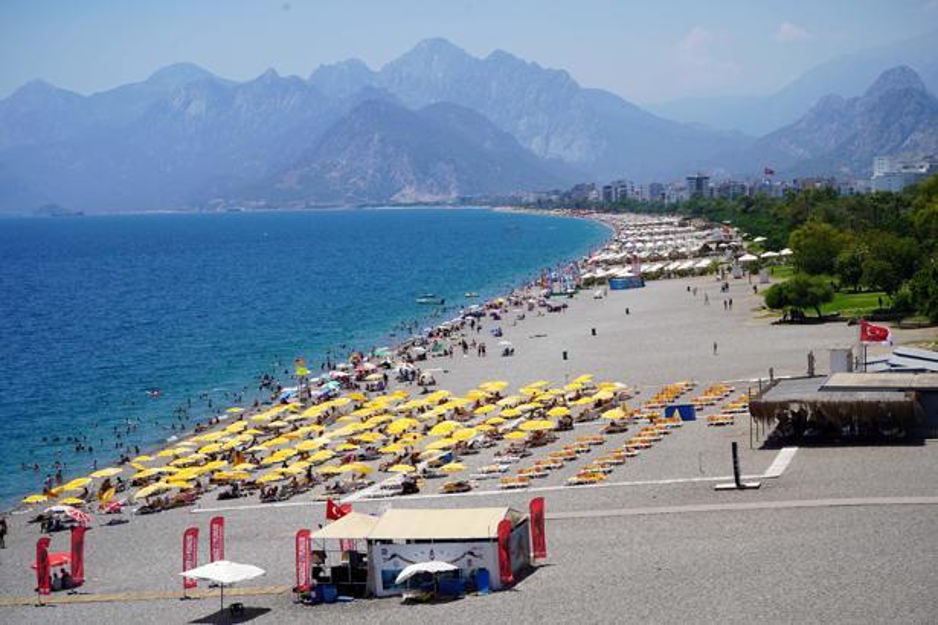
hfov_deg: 28.8
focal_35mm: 70
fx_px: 1824
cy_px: 312
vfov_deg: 19.5
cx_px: 469
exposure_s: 1/250
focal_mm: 70
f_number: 11
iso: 100
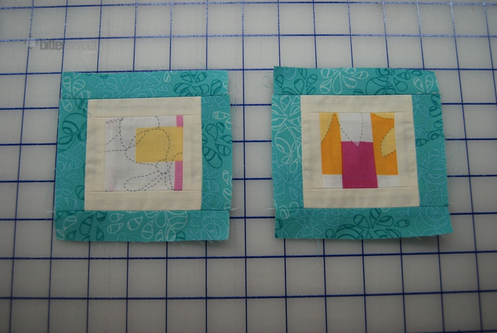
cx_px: 248
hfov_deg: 57.2
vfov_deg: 40.1
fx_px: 456
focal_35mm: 33
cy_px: 166
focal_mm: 22
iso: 200
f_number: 3.8
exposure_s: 1/50
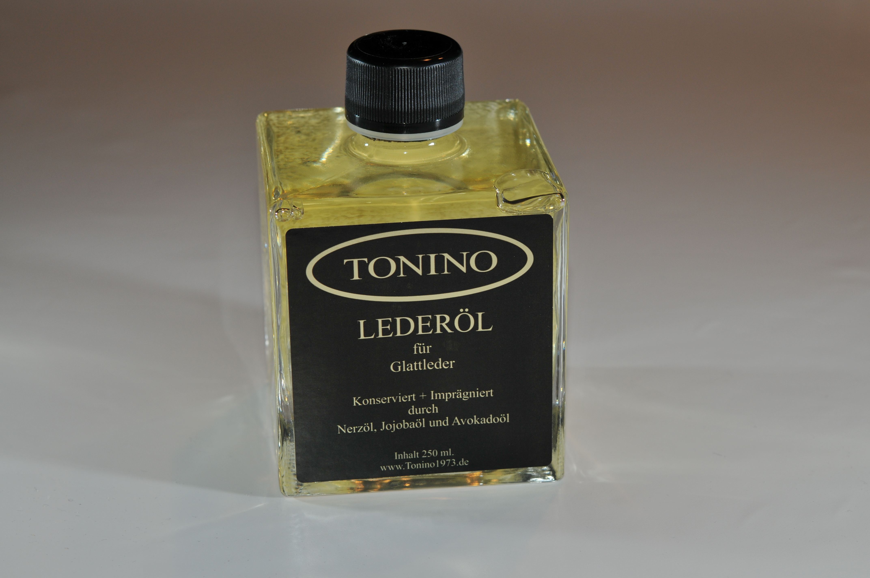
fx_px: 2172
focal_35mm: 90
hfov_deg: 22.6
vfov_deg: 15.2
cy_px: 289
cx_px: 435
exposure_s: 1/60
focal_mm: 60
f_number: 8
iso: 200
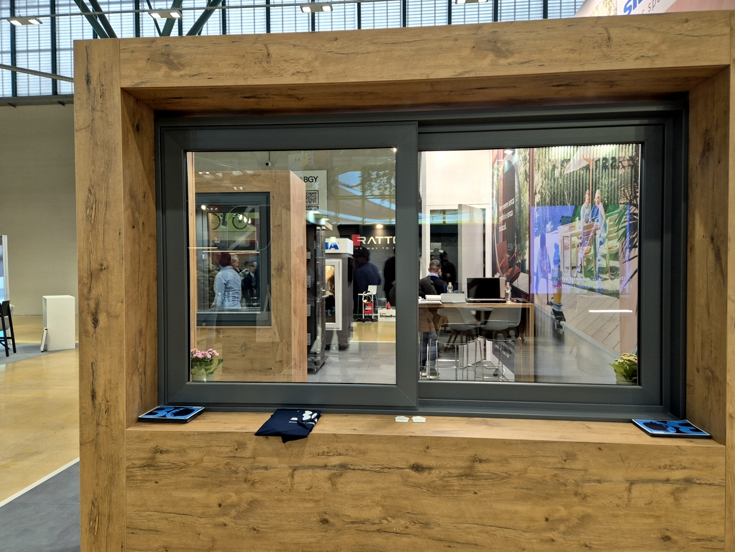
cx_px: 368
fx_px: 488
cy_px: 276
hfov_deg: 73.9
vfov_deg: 58.9
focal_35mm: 23
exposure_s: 1/100
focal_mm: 5.4
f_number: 1.8
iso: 80
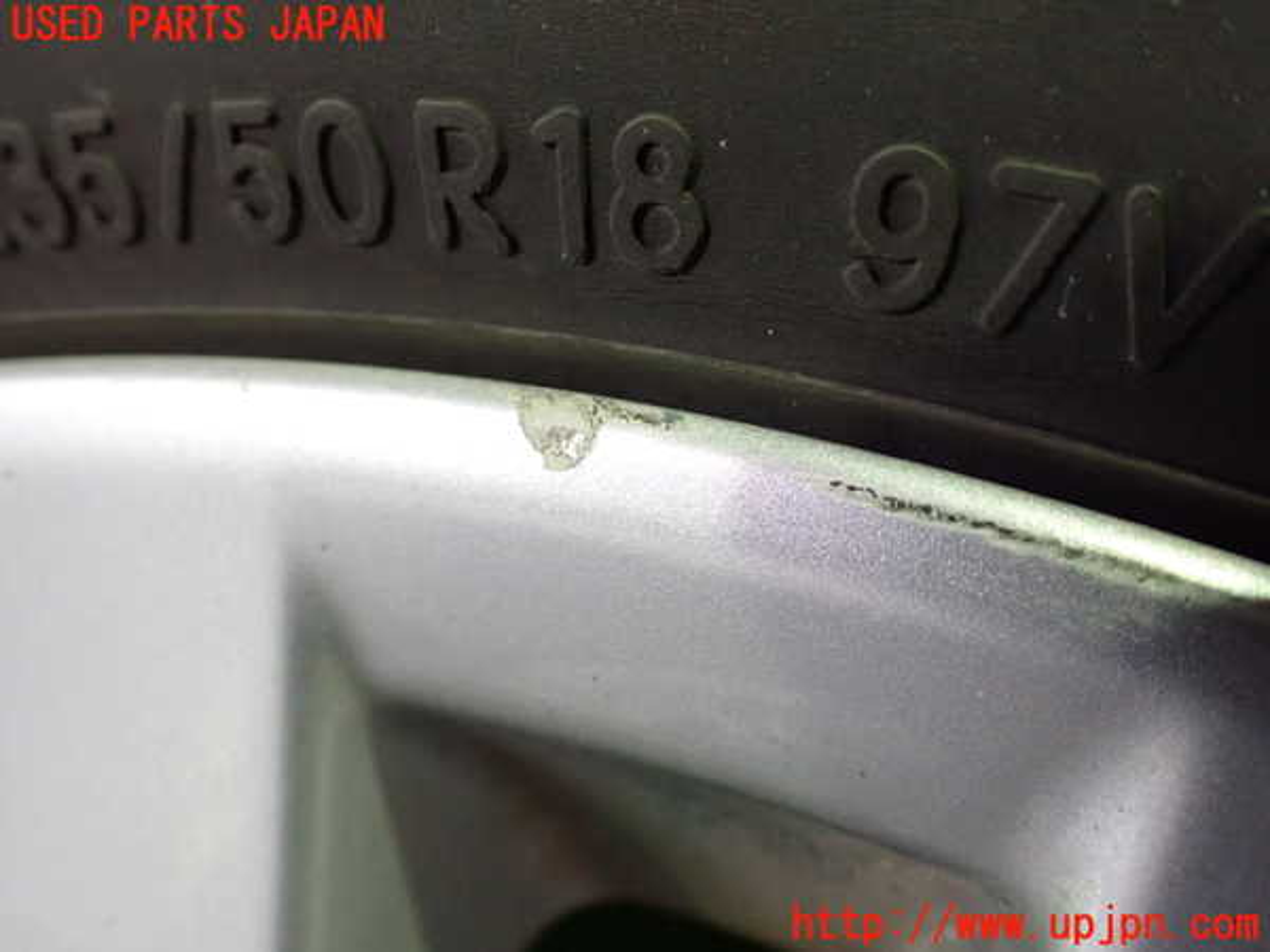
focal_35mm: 30
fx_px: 1101
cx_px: 635
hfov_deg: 60.0
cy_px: 476
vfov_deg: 46.8
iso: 800
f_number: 2.3
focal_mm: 5.4
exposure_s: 1/80
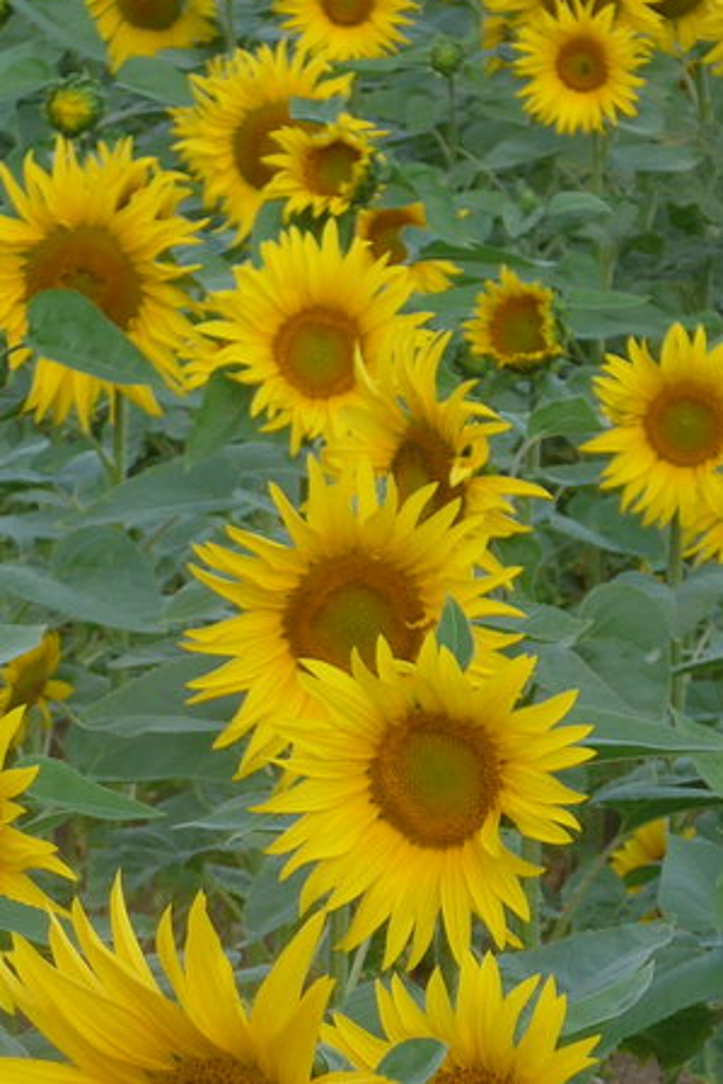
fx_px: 9812
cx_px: 174
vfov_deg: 6.3
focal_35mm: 326
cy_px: 898
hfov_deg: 4.2
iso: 100
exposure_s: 1/80
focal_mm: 22.9
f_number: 5
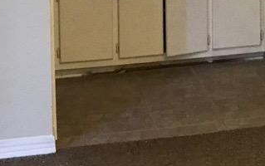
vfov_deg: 10.4
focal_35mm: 119
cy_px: -124
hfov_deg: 16.9
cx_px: 292
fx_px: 860
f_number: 1.8
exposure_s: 1/7
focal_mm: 3.99
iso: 100
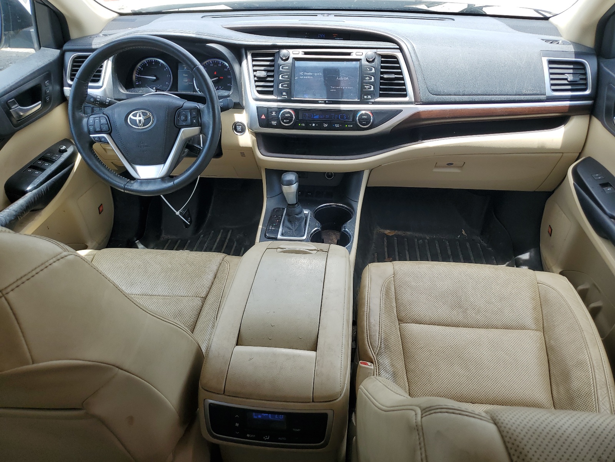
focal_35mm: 26
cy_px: 231
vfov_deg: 53.1
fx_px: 462
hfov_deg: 67.3
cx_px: 308
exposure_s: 1/476
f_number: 1.5
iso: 50
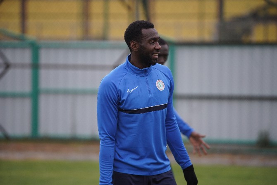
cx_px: 138
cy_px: 92
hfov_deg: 10.3
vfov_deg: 6.9
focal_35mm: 200
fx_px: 1539
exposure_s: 1/400
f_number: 2.8
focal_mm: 200
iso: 1250
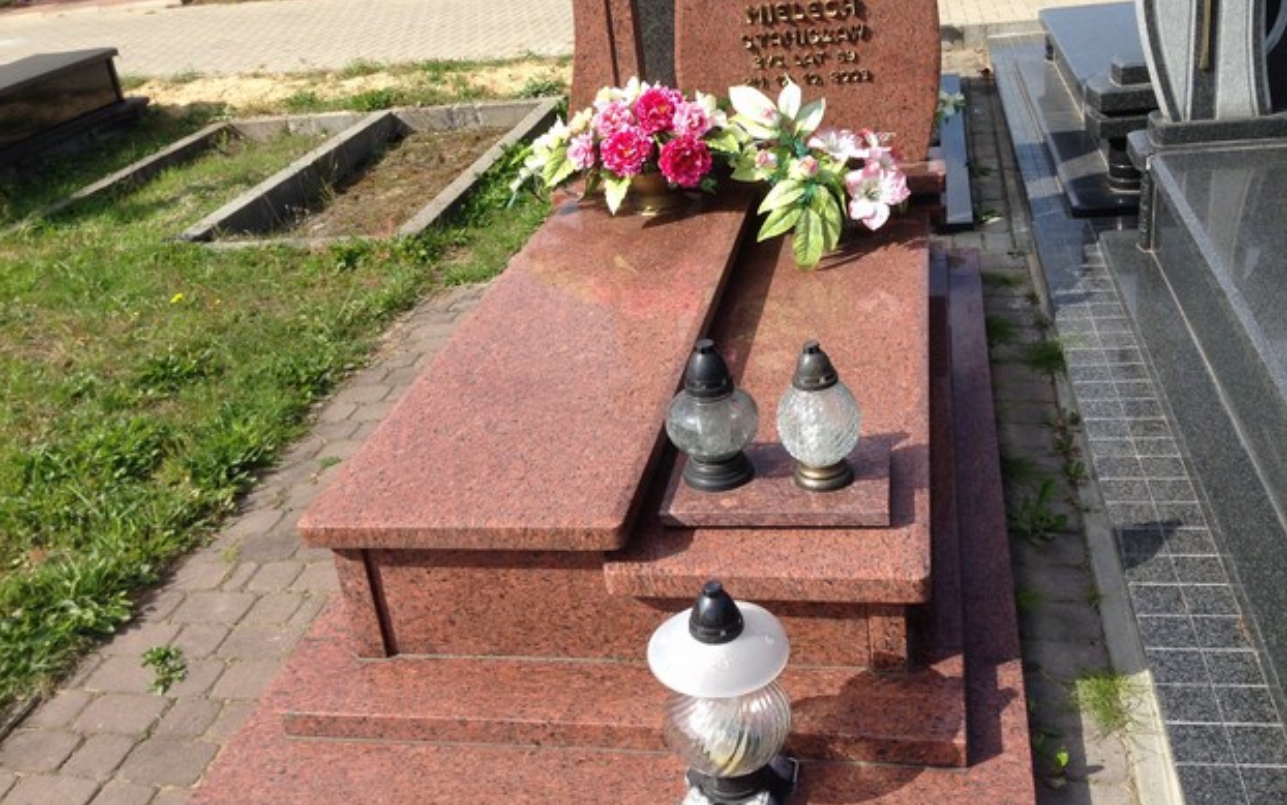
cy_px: 319
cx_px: 658
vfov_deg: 35.2
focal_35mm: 36
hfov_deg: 54.0
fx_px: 1263
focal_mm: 4.12
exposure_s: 1/1085
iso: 50
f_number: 2.4
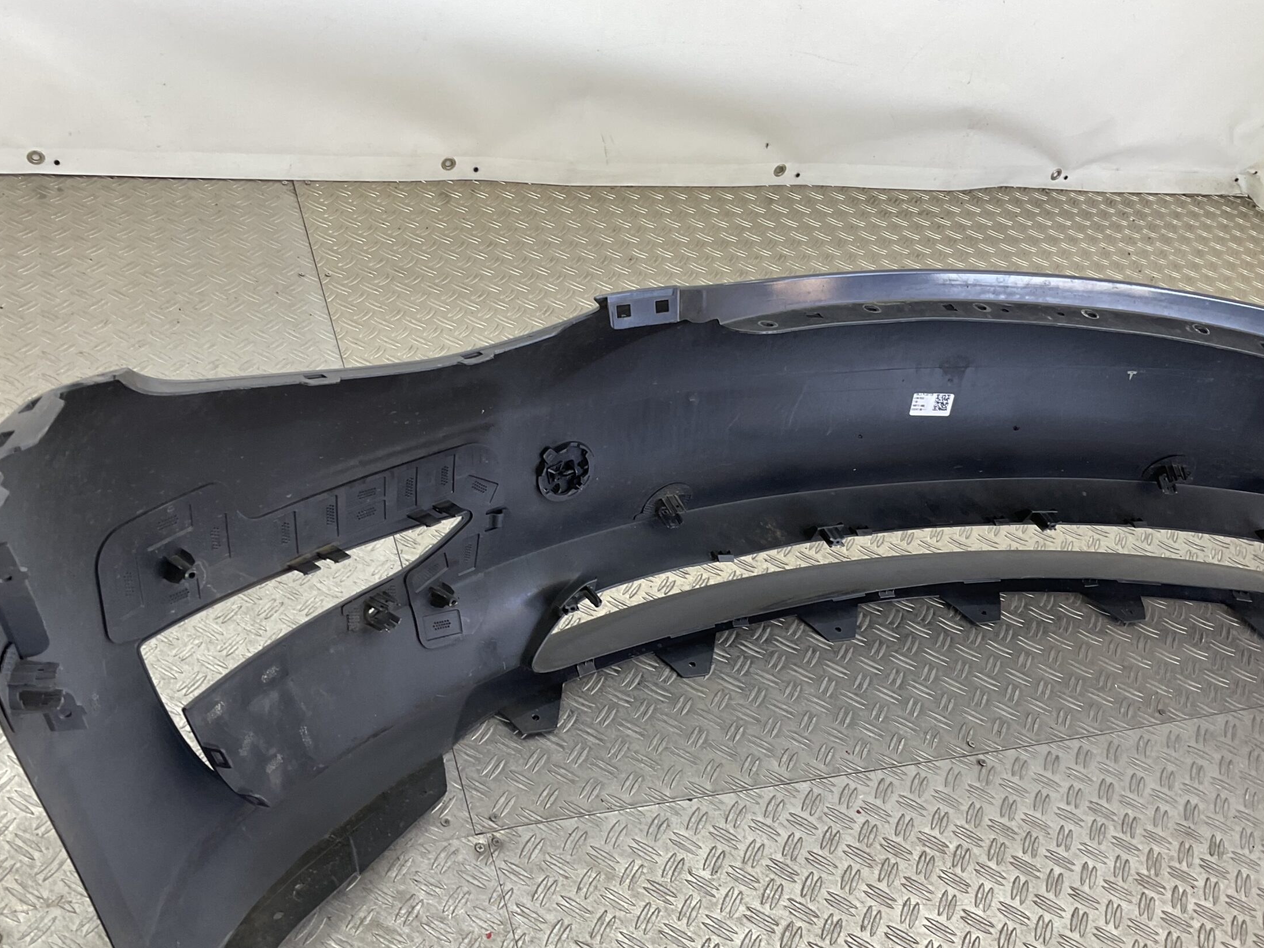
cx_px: 577
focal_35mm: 34
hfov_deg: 53.9
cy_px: 544
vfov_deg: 41.7
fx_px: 1242
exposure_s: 1/100
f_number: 1.8
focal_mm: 3
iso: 32
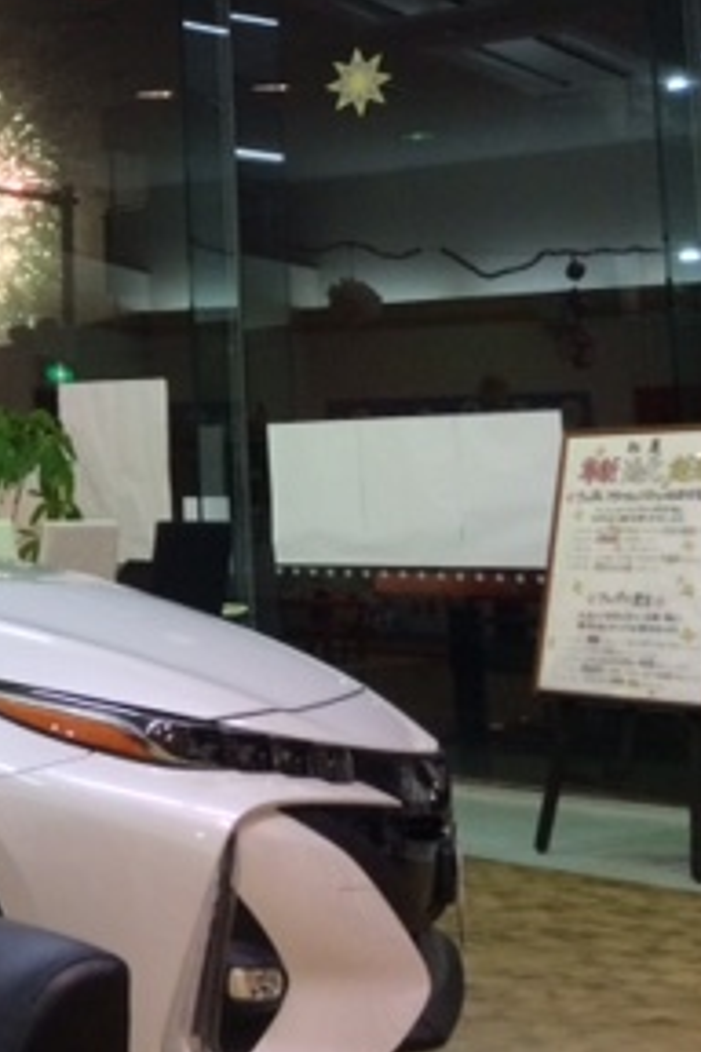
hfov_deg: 18.0
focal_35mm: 67
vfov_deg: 29.4
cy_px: 219
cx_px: -372
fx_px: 1957
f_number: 2.2
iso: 125
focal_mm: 4.15
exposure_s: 1/30
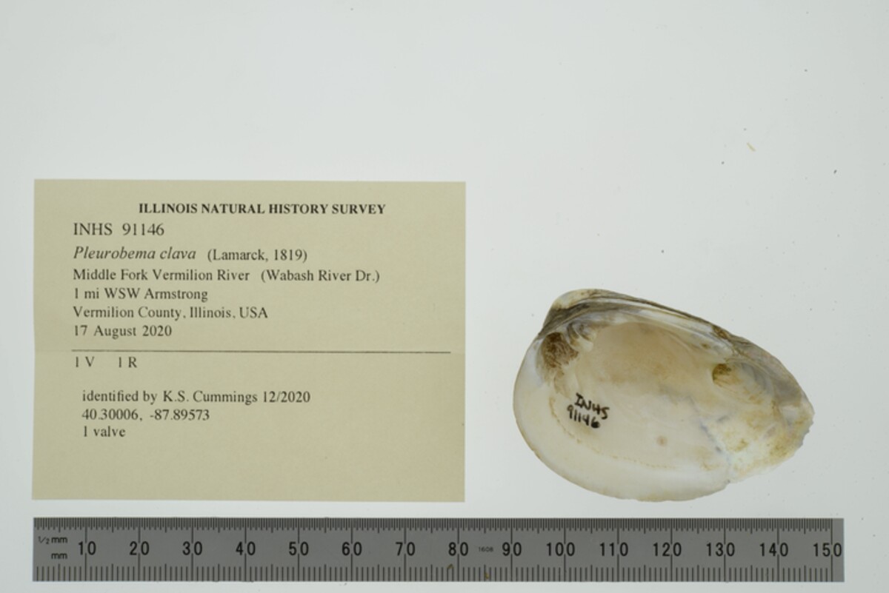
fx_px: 1482
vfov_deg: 22.6
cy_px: 296
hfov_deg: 33.4
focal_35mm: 60
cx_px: 444
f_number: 32
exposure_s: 1/10
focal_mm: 60
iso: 100
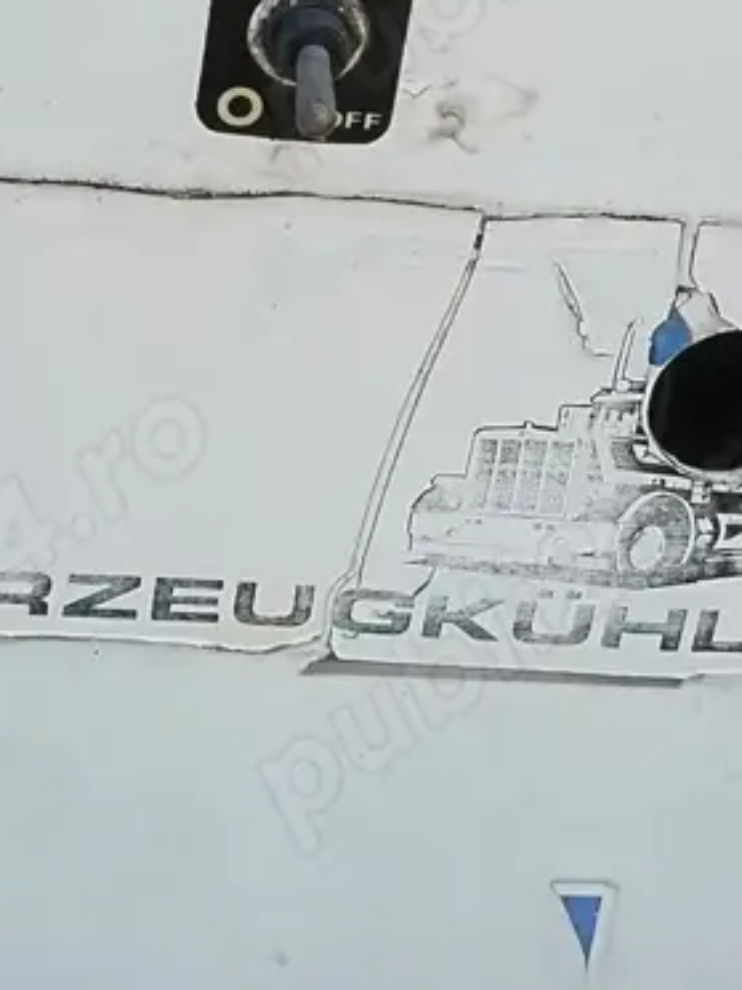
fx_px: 2458
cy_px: 75
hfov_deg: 17.1
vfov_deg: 22.2
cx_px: 229
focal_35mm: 86
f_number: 1.75
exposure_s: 1/230
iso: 100
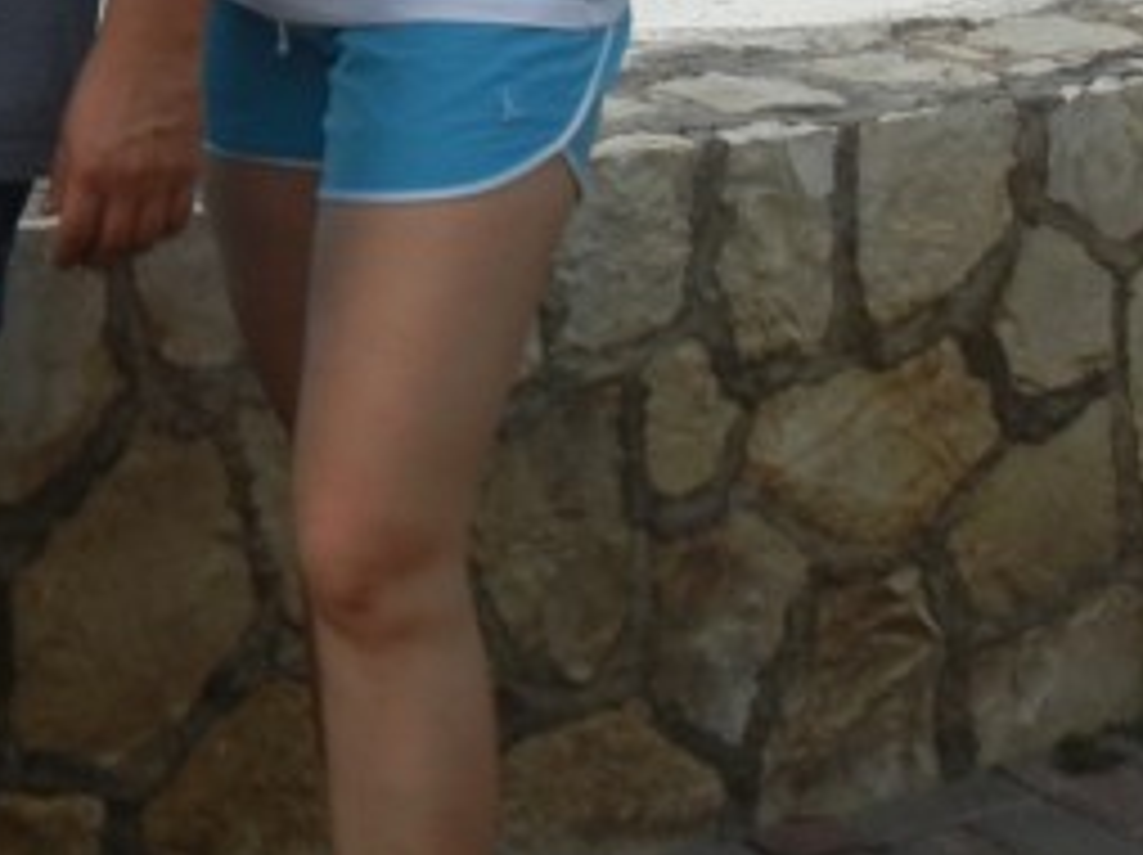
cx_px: 189
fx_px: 3992
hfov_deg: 16.2
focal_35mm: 121
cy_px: -22
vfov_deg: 12.1
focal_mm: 5.4
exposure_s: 1/560
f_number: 3.5
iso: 160
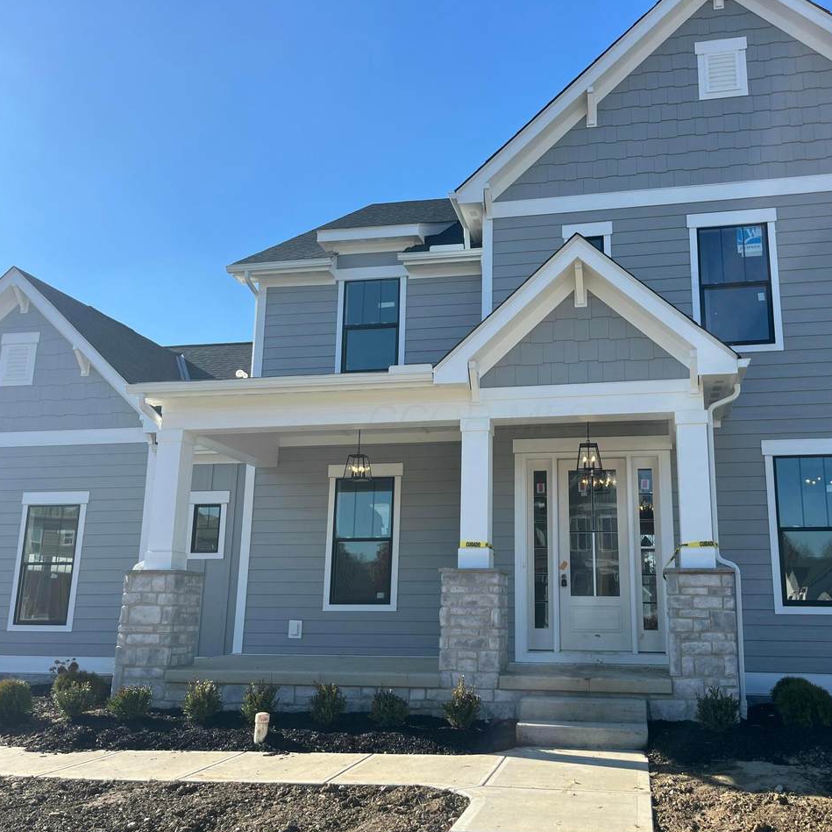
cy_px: 419
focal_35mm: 31
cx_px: 480
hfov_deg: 52.3
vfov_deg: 52.5
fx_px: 843
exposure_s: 1/2410
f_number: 1.6
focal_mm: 5.1
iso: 50
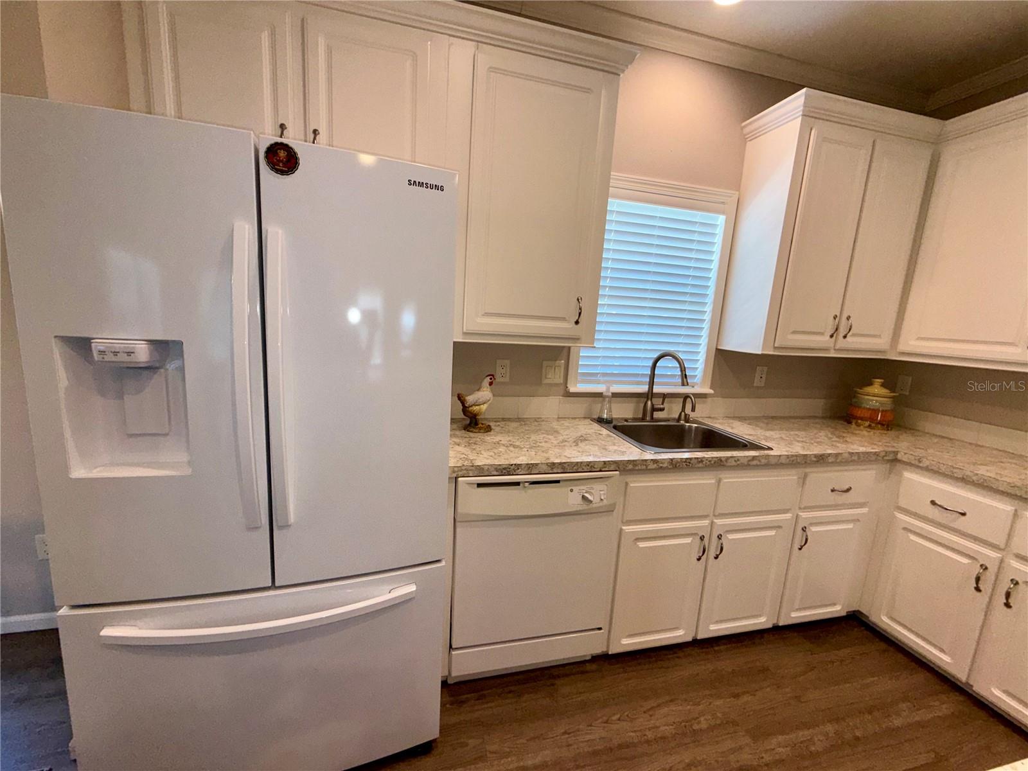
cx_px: 514
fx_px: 416
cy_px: 386
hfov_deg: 102.1
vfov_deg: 85.7
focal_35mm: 14
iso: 50
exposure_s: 1/122
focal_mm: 2.22
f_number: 2.2
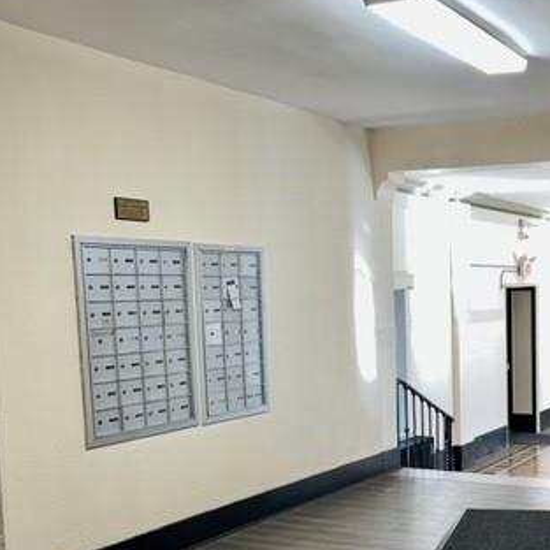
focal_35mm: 47
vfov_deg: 35.7
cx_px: 529
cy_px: 369
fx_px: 845
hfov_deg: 33.5
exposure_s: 1/30
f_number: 1.5
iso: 40
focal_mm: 5.7
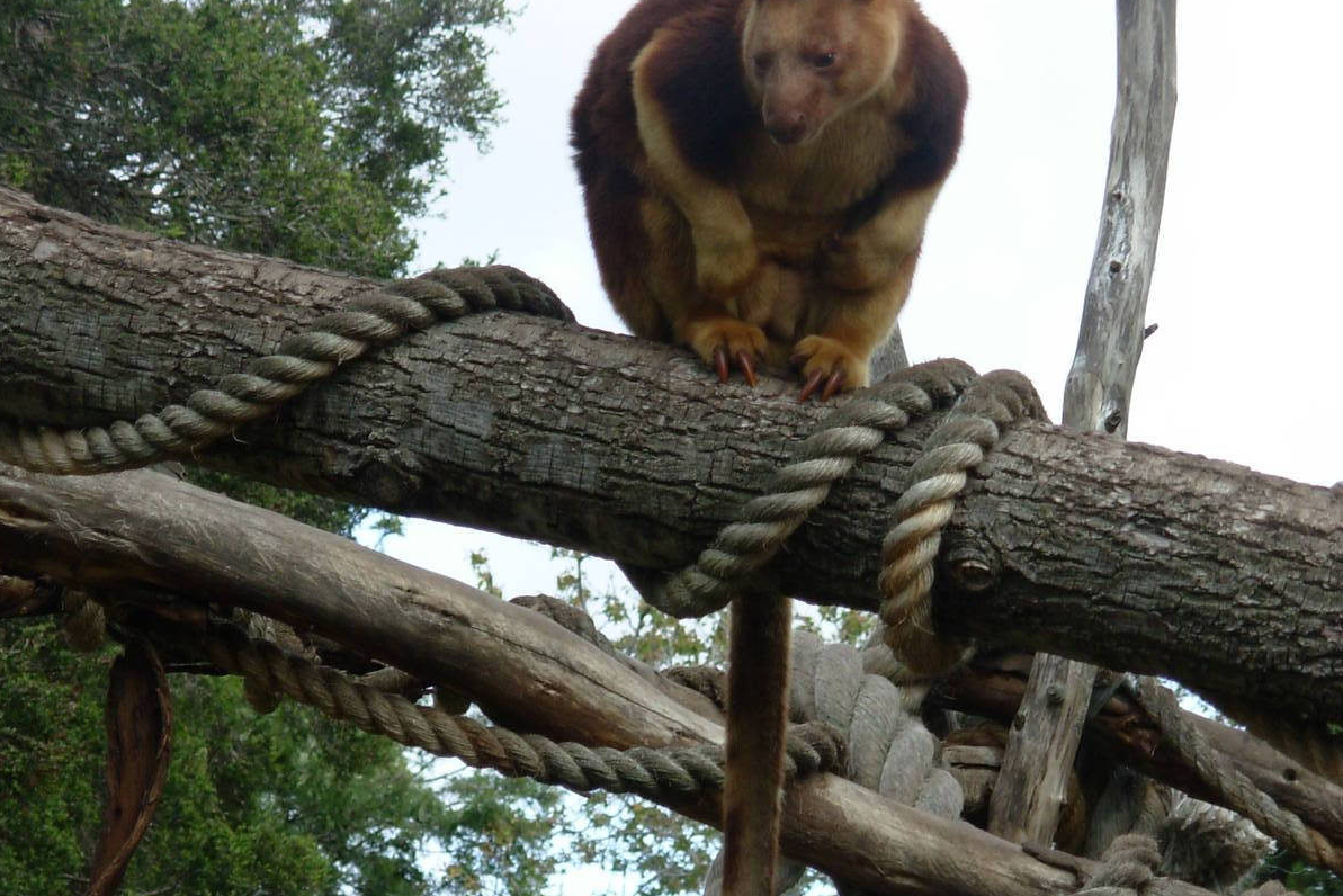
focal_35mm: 198
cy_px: 733
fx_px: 7388
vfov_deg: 6.9
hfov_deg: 10.4
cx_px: 670
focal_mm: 23.5
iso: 50
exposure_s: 1/128
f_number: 4.5
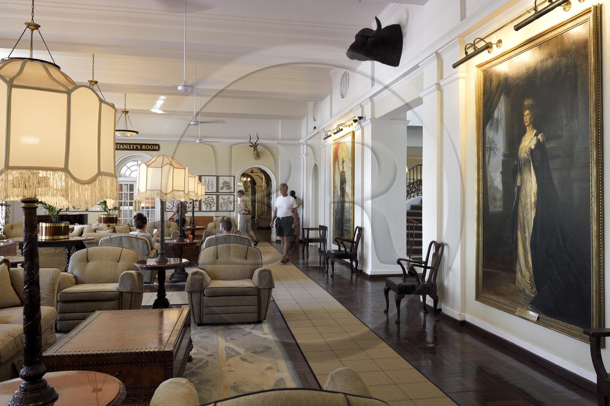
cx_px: 305
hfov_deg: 69.4
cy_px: 203
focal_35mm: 26
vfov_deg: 49.5
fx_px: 440
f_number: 7.1
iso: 800
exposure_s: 1/30
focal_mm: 26
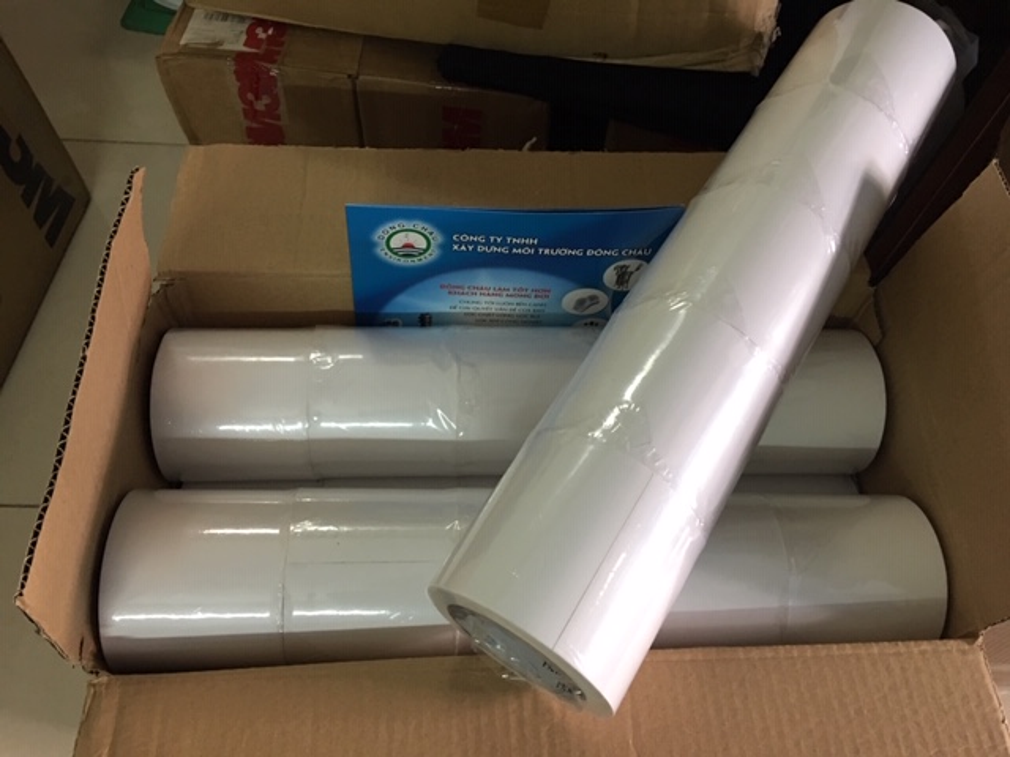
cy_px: 378
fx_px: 846
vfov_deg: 48.2
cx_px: 505
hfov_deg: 61.7
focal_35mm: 29
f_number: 2.2
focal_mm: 4.15
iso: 80
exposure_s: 1/10
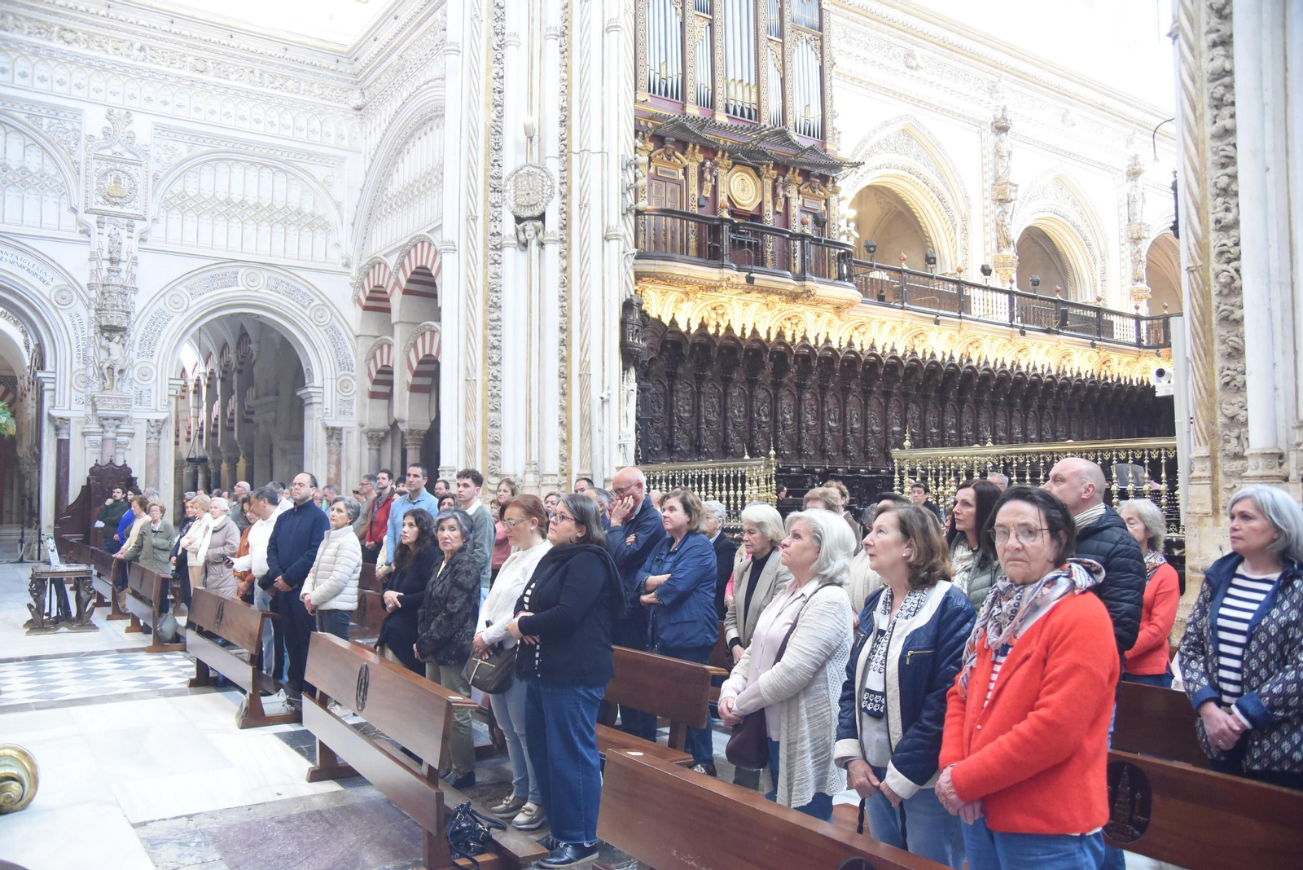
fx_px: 1050
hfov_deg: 63.6
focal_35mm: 29
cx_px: 652
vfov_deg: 45.0
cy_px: 435
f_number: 7.1
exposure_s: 1/100
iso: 7200
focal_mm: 29
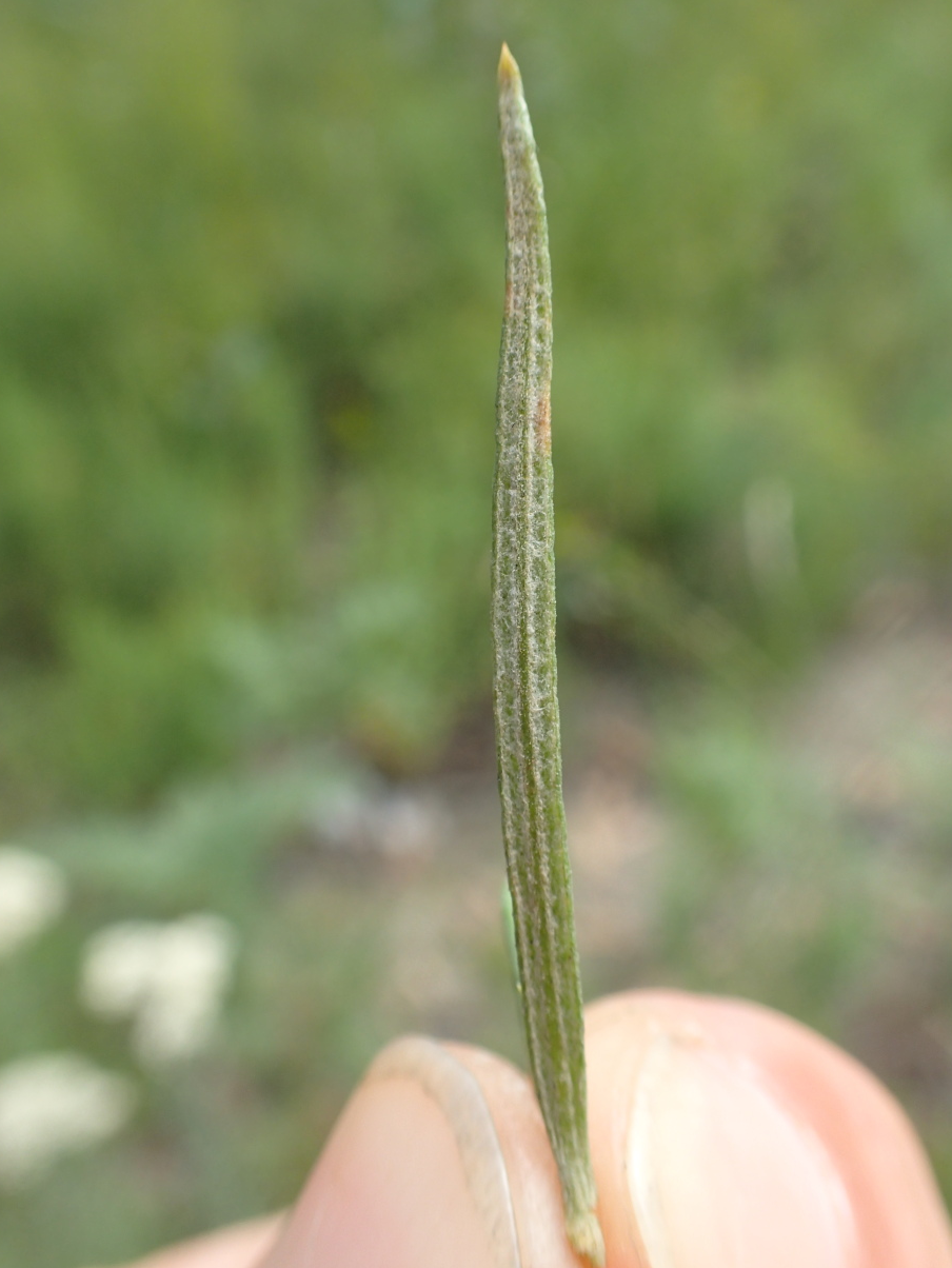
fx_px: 1246
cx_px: 525
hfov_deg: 41.8
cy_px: 556
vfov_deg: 53.8
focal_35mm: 34
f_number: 3.2
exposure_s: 1/320
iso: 100
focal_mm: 5.5
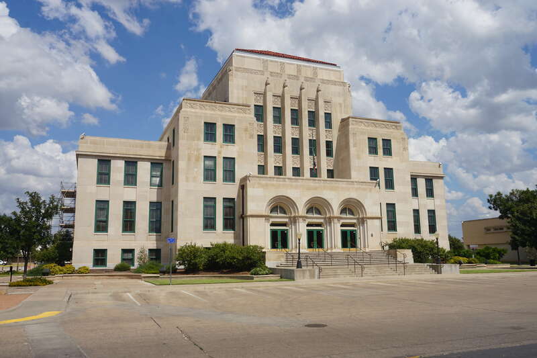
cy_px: 179
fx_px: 470
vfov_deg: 41.7
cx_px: 268
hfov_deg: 59.5
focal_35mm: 32
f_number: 11
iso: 100
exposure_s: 1/250
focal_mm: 21
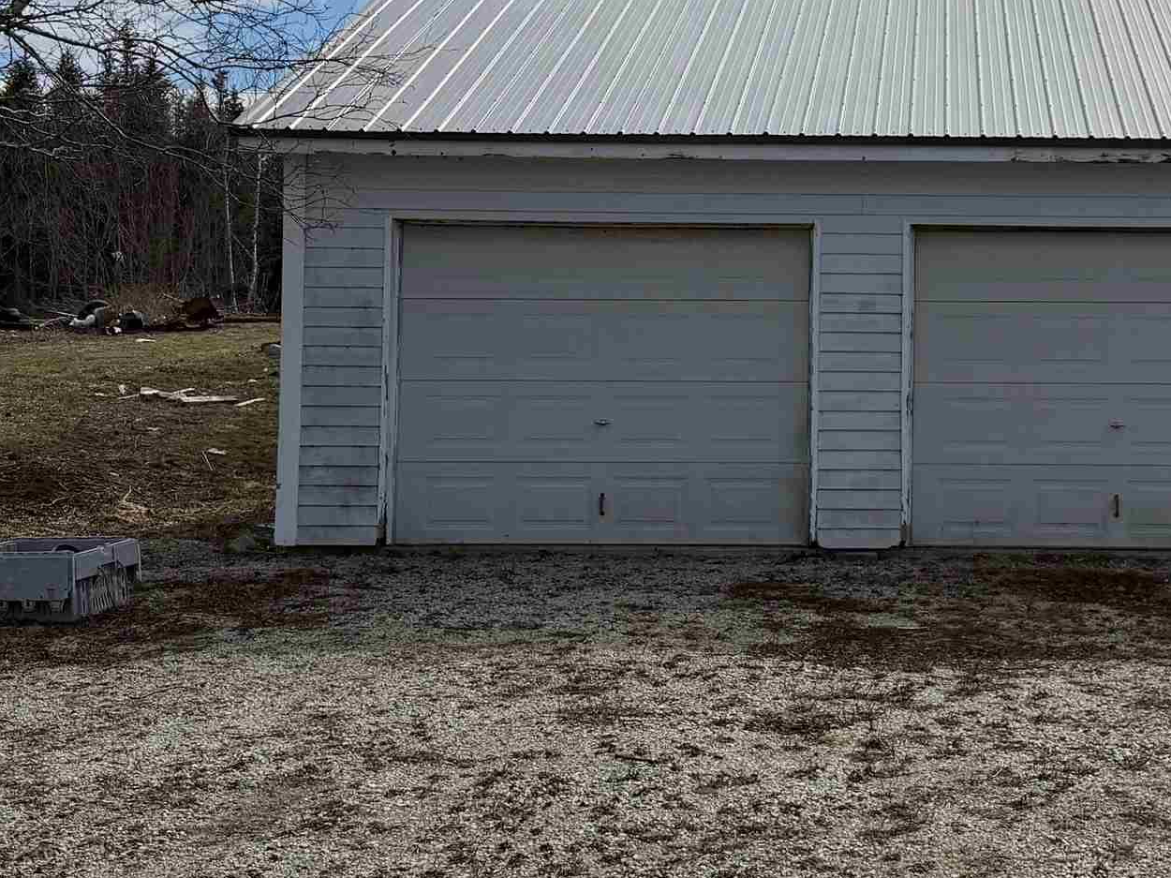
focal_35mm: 59
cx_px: 928
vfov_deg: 24.7
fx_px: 1995
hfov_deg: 31.9
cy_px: 298
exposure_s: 1/14286
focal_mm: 6.76
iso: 100
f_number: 1.78
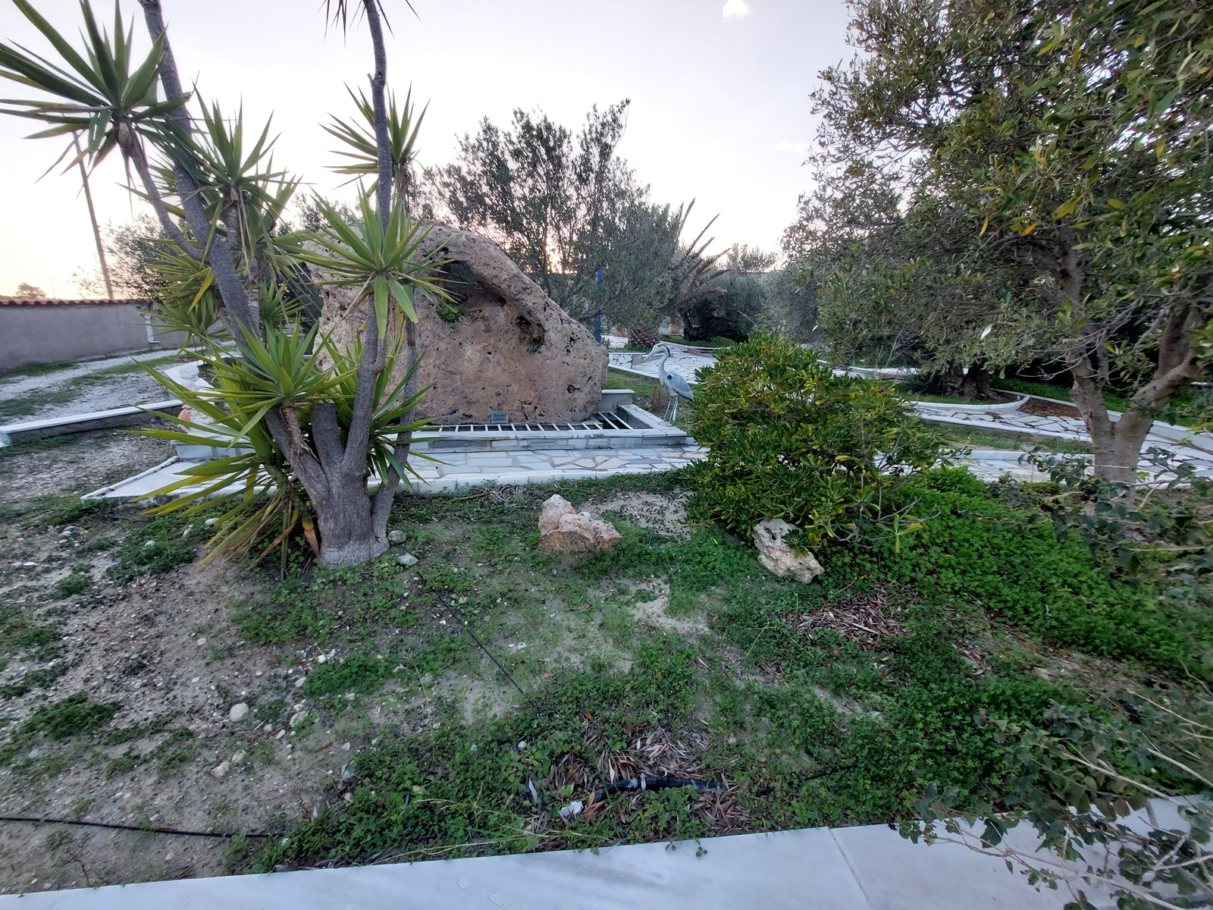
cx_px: 606
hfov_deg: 106.2
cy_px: 455
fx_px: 456
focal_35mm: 13
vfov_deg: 89.9
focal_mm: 1.74
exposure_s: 1/100
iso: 64
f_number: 2.2
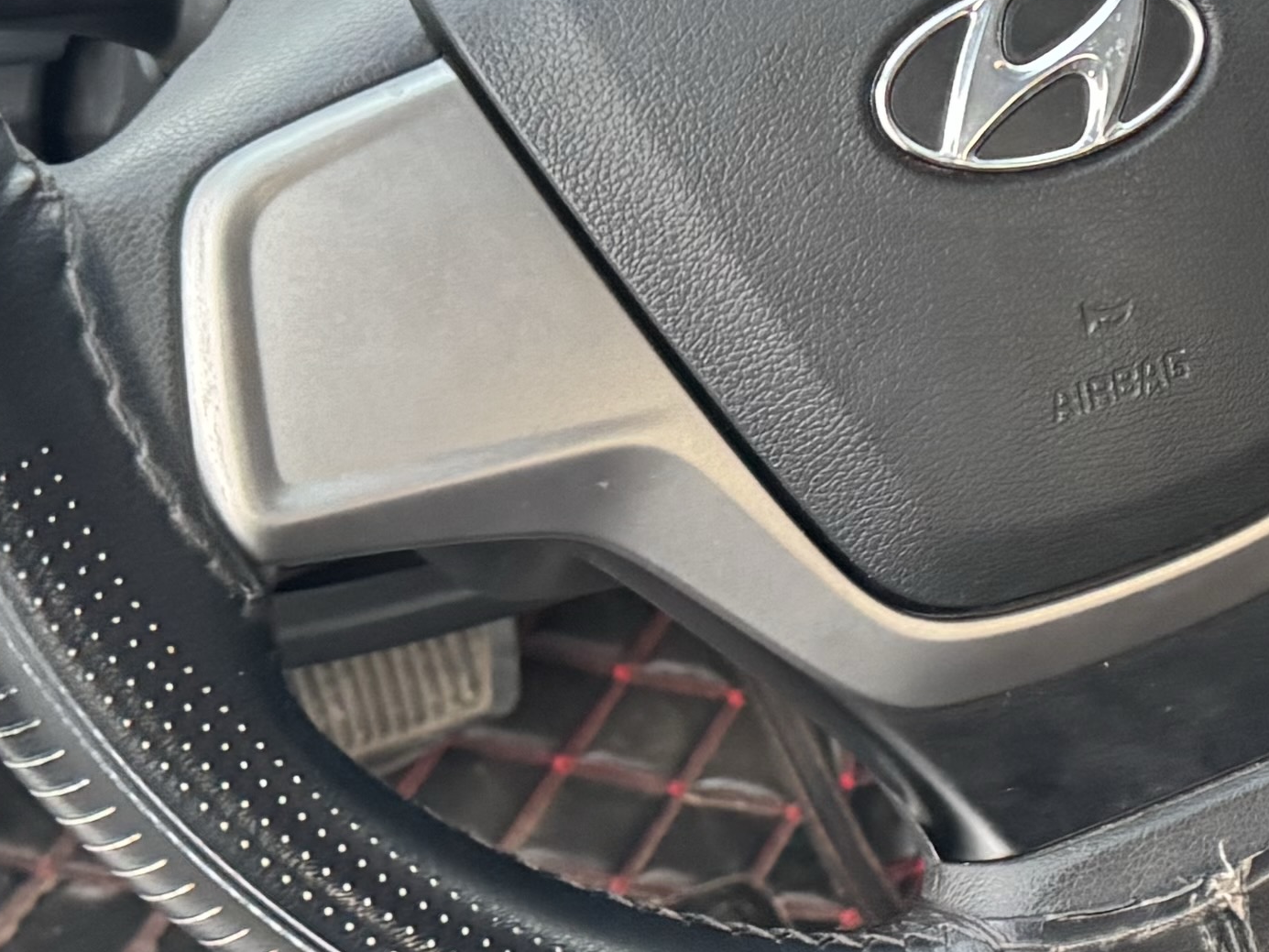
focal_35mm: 99
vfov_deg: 14.9
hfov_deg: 18.6
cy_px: 307
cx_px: 1593
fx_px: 3630
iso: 500
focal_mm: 6.76
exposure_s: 1/60
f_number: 1.78
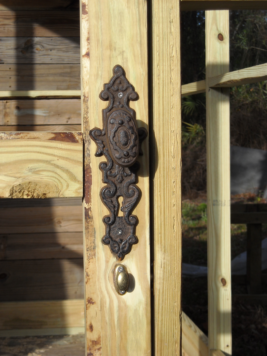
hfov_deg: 15.7
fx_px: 967
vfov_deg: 20.9
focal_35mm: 94
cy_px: 178
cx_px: 134
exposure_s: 1/384
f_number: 4.4
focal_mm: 15.32
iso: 64
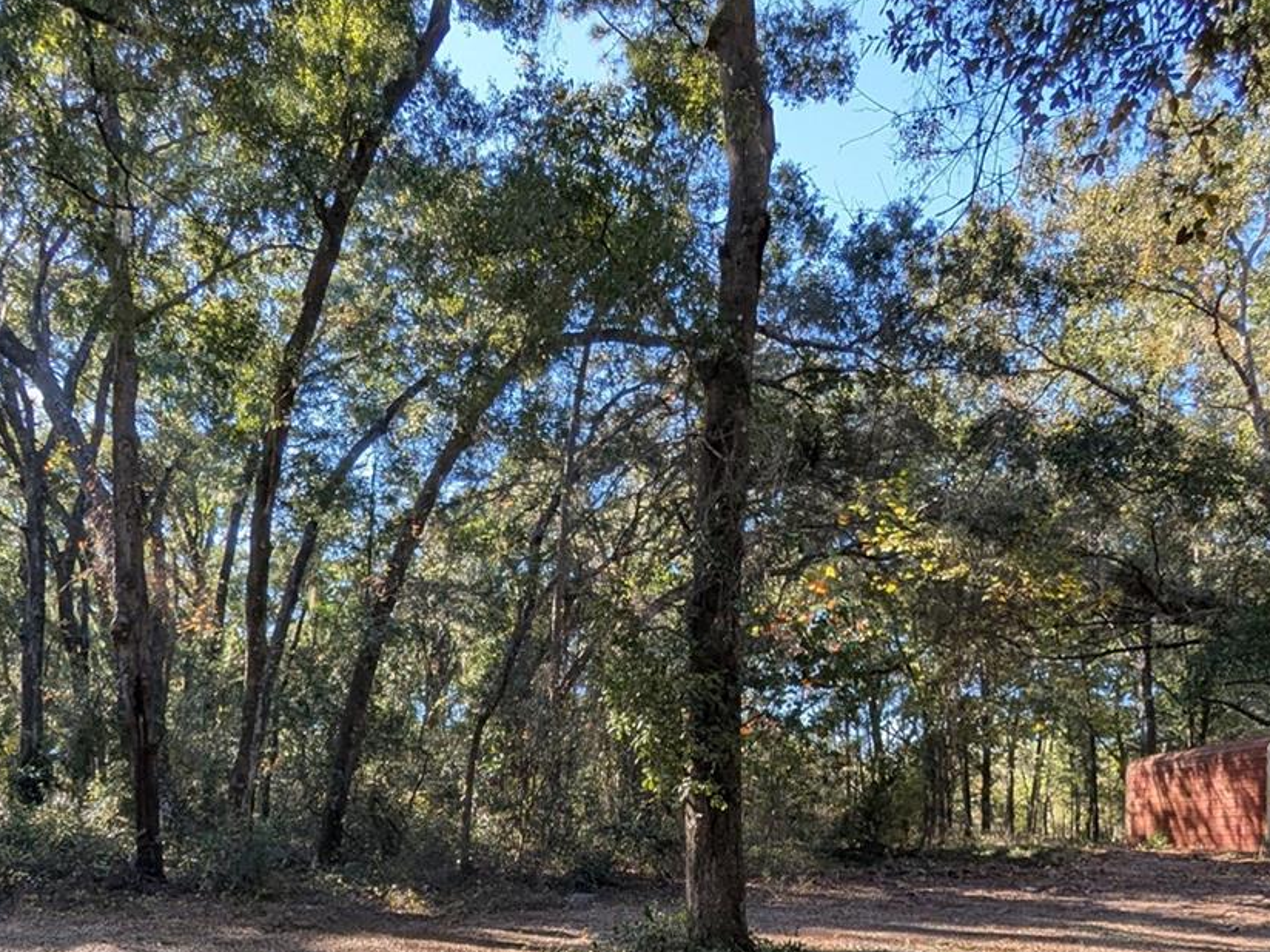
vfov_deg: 42.1
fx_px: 1137
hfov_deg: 58.3
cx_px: 607
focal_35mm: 31
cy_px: 840
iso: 45
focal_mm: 2.35
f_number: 2.2
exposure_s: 1/346
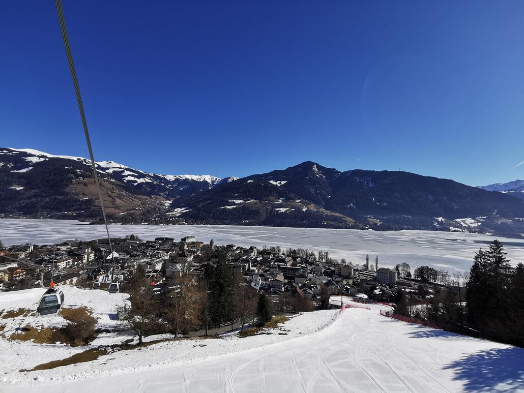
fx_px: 257
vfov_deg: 74.8
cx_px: 262
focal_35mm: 17
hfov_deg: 91.0
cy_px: 196
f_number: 2.2
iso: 50
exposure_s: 1/2336
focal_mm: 2.26
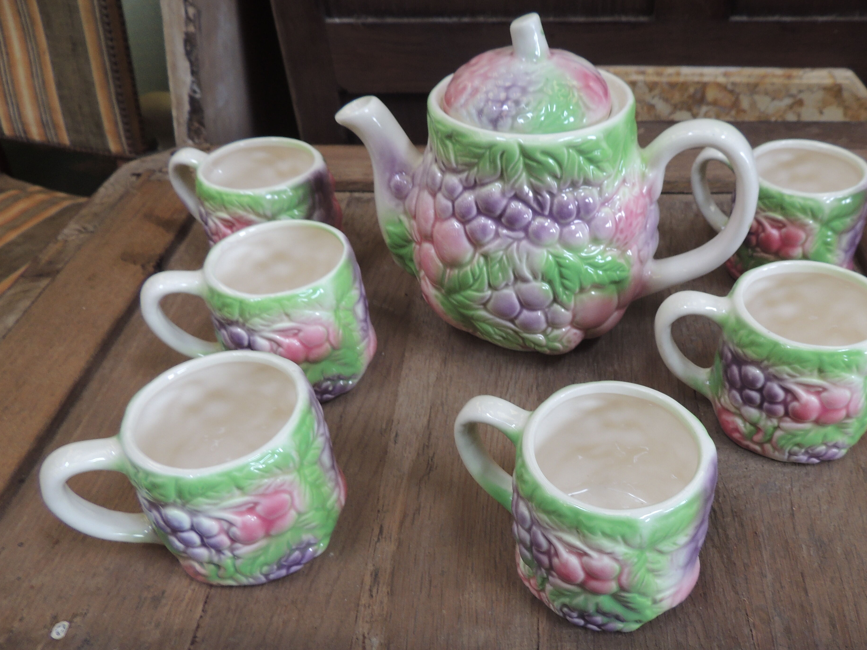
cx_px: 532
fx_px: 751
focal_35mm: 30
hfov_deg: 59.3
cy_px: 373
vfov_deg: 46.7
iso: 125
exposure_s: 1/15
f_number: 3
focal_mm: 4.3
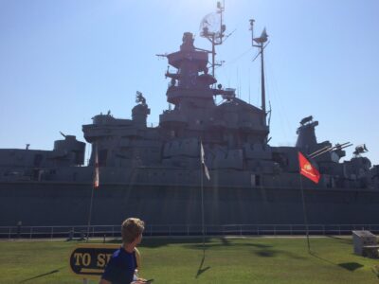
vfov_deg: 48.2
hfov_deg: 61.7
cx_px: 190
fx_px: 318
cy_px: 142
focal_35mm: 29
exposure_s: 1/4566
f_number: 2.2
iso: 32
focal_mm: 4.15
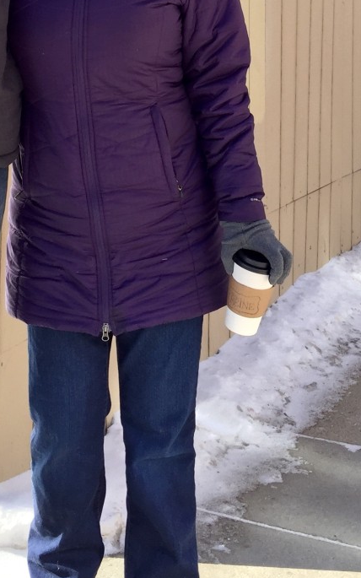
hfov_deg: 18.6
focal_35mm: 70
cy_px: -51
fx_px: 1102
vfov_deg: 27.1
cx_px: 140
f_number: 2.2
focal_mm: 4.15
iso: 32
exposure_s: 1/439
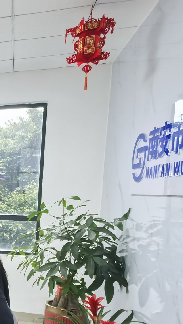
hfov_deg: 19.3
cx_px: -150
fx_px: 397
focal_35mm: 46
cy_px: 223
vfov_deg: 43.8
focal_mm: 1.95
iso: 250
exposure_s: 1/50
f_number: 2.2
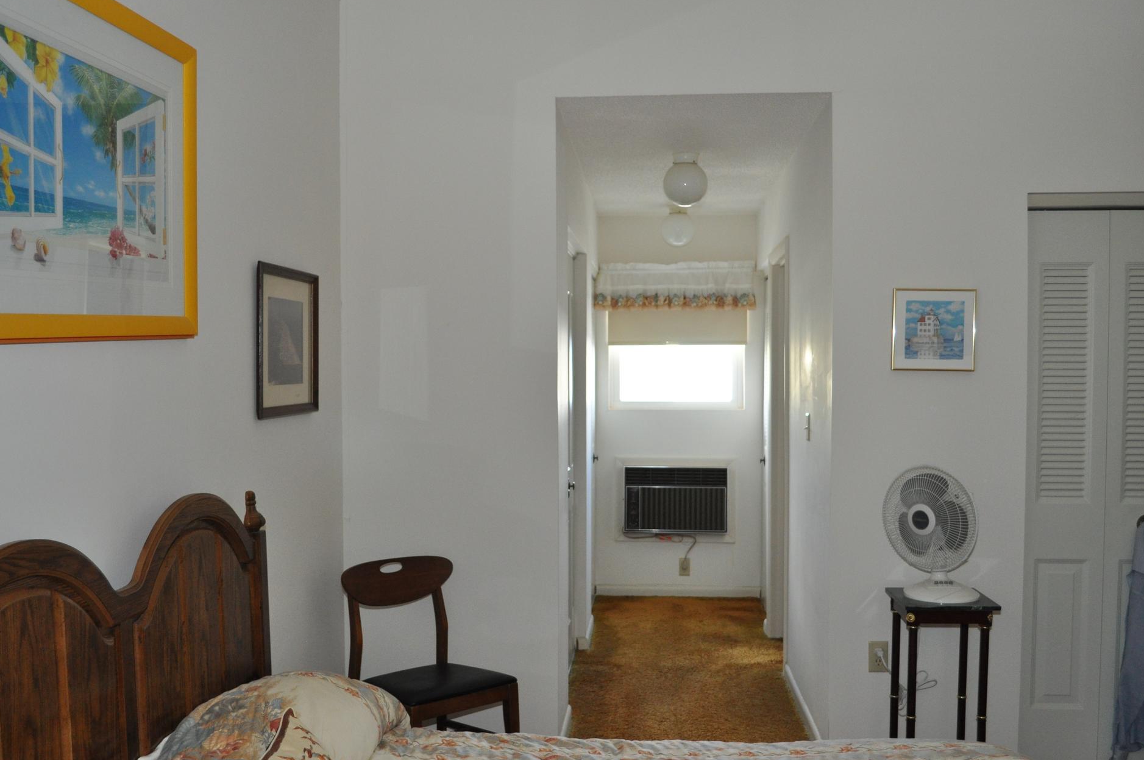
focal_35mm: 36
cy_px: 405
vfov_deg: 36.8
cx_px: 527
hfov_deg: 53.1
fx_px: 1143
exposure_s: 1/60
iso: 800
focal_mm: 22
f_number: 4
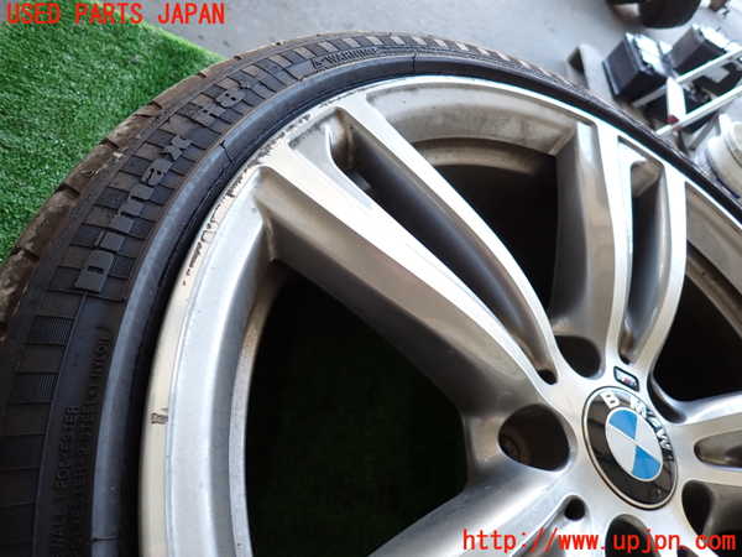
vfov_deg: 54.9
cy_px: 278
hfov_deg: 69.4
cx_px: 371
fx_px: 536
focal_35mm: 25
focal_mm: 4.5
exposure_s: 1/60
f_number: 2
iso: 160
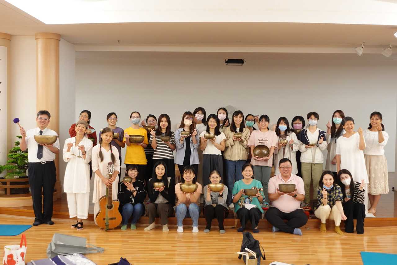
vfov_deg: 33.4
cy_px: 132
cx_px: 198
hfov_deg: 48.5
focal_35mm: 40
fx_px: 441
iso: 800
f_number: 2.8
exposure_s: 1/40
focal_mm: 15.27
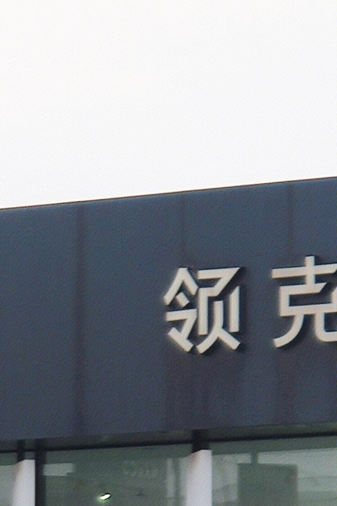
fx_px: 3752
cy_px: 507
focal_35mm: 267
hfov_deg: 5.1
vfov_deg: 7.7
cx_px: 29
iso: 154
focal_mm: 6.22
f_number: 2.2
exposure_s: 1/50
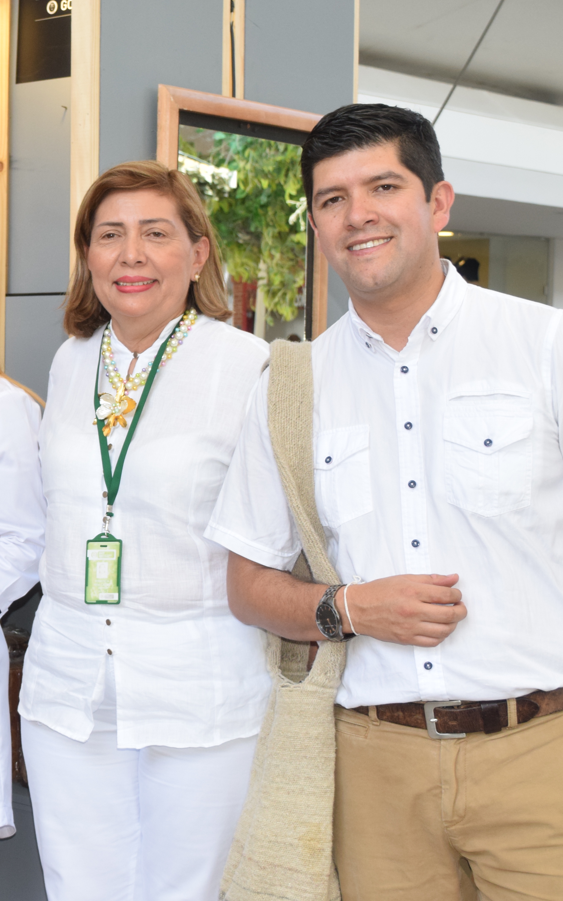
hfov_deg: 17.5
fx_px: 1762
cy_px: 447
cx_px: -79
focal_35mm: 72
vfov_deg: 28.7
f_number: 7.1
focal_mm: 31
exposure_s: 1/200
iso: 800
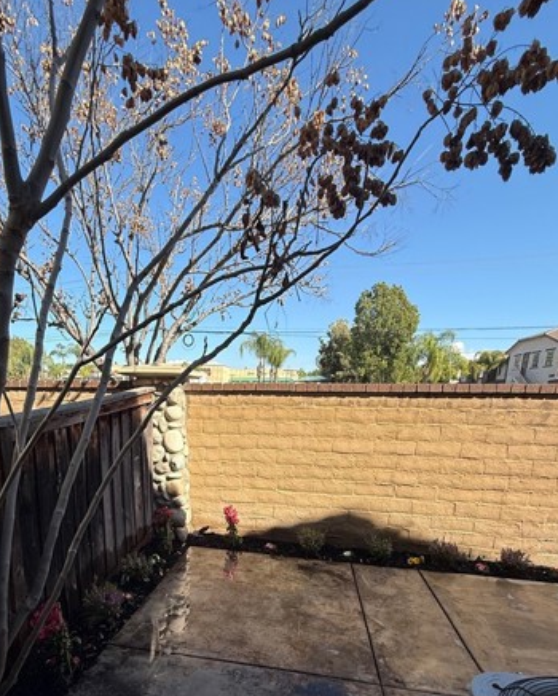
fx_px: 413
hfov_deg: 67.4
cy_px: 494
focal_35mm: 20
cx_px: 218
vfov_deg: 76.3
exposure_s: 1/1001
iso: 50
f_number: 2.2
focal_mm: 2.22
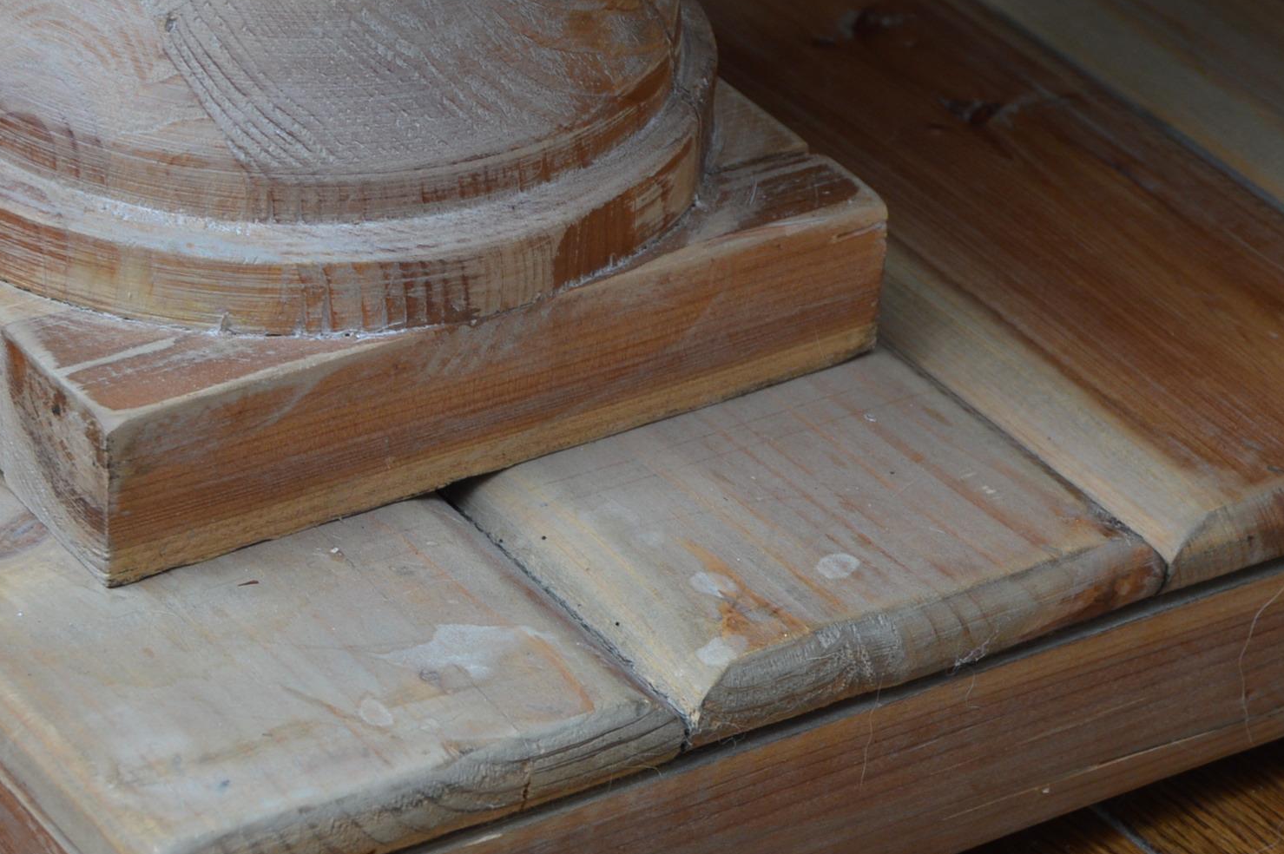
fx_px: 4348
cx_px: 667
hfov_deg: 16.8
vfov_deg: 11.2
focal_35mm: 122
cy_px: 513
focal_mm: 40
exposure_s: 1/160
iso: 200
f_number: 5
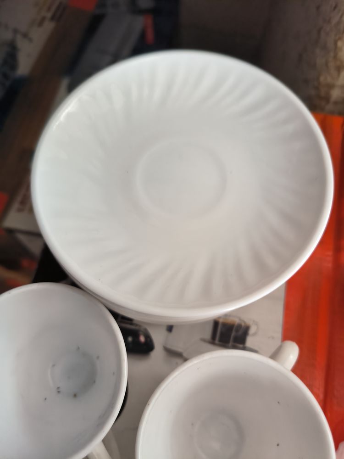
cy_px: 230
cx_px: 172
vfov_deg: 71.6
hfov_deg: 56.8
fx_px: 318
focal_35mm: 24
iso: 2722
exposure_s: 1/115
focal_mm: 5.24
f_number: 1.7
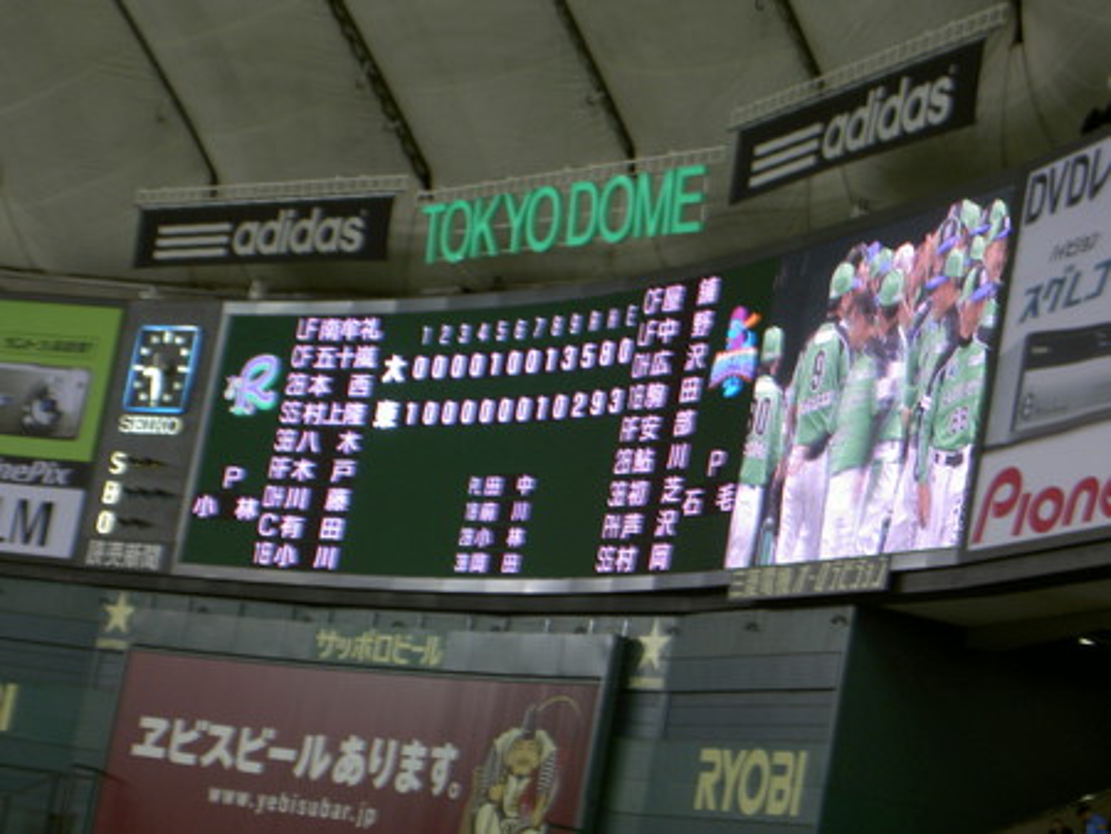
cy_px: 417
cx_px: 556
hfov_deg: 19.3
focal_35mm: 102
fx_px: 3275
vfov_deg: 14.5
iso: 50
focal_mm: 16.8
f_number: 4.9
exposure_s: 1/8
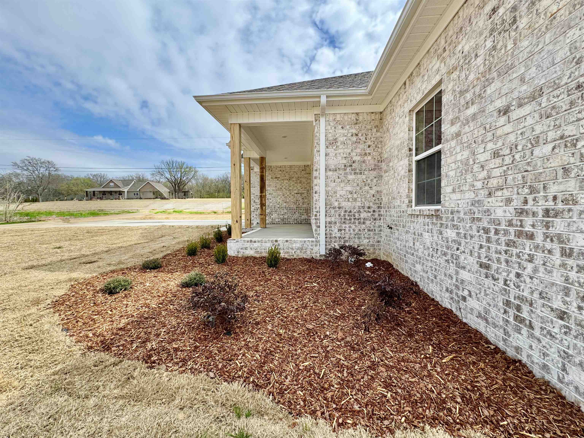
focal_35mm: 14
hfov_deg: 102.1
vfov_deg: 85.7
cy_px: 219
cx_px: 292
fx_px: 236
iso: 40
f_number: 2.2
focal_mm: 2.22
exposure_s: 1/932
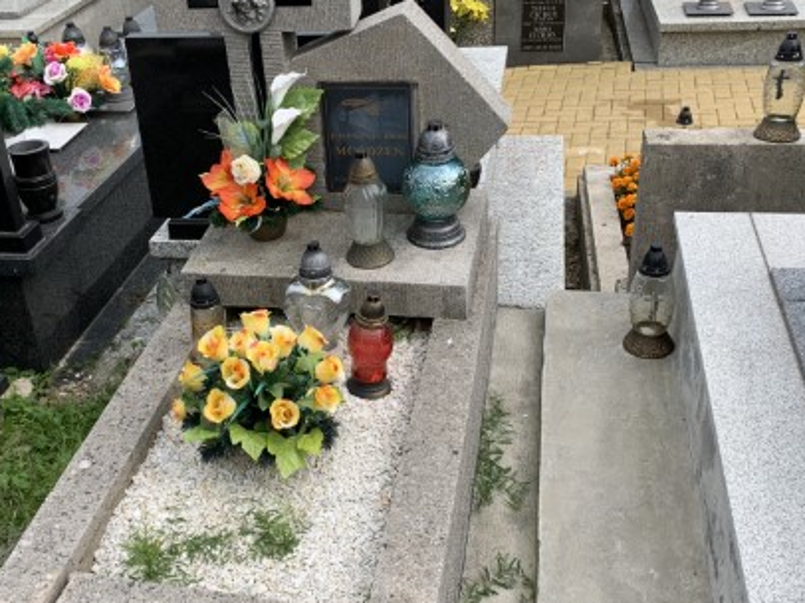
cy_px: 315
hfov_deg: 45.4
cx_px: 305
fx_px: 953
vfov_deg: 35.1
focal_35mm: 41
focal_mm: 4.25
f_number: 1.8
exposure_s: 1/1176
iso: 25
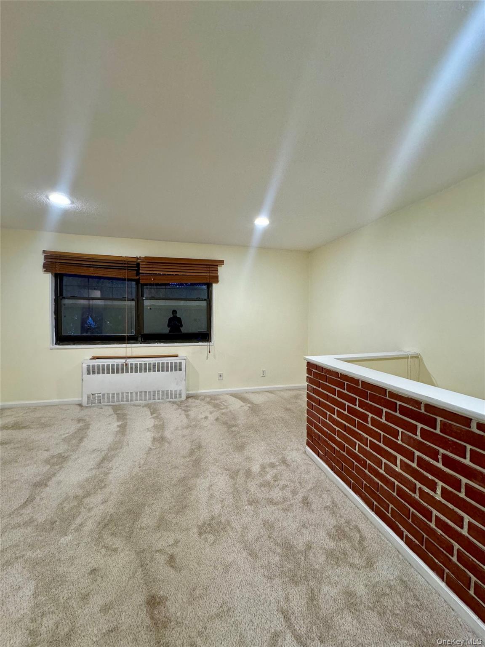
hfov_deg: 85.7
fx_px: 262
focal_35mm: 14
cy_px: 324
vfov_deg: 102.1
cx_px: 242
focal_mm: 2.22
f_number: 2.2
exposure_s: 1/120
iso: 320
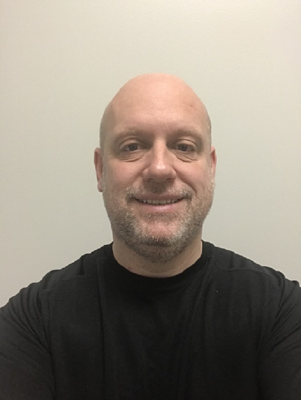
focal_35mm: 32
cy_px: 200
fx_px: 371
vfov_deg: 56.8
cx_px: 150
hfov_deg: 44.2
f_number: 2.2
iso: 125
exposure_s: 1/30
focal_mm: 2.87
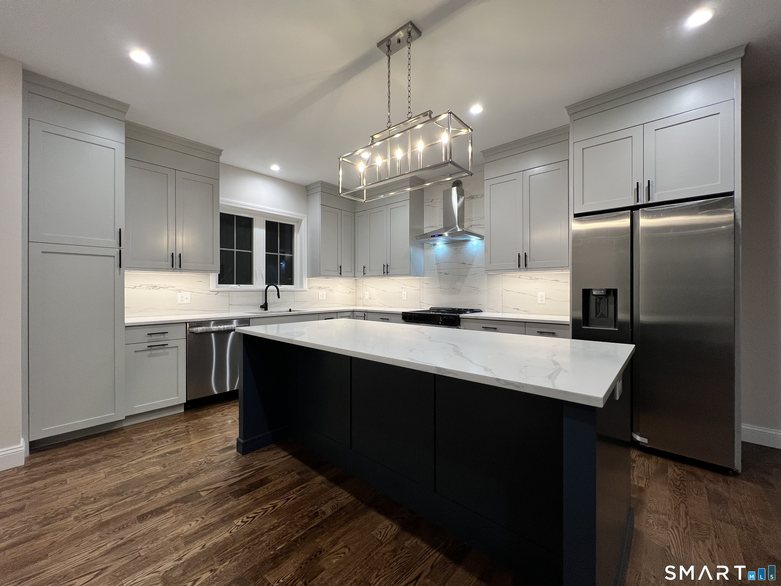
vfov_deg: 89.9
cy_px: 293
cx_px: 390
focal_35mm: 13
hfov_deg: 106.2
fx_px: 293
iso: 160
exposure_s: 1/120
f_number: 1.8
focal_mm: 1.57
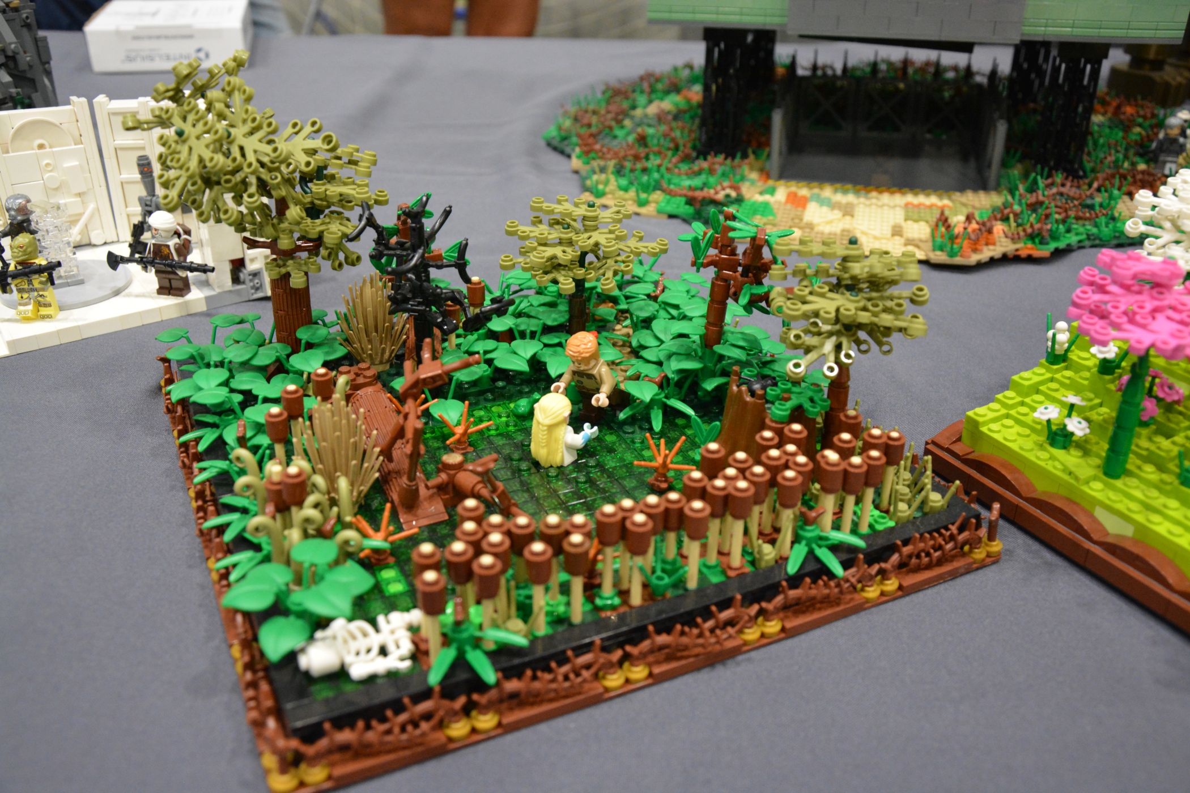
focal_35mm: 33
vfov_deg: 40.0
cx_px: 595
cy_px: 396
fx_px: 1091
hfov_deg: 57.2
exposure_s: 1/80
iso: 2500
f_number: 4.5
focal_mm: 22
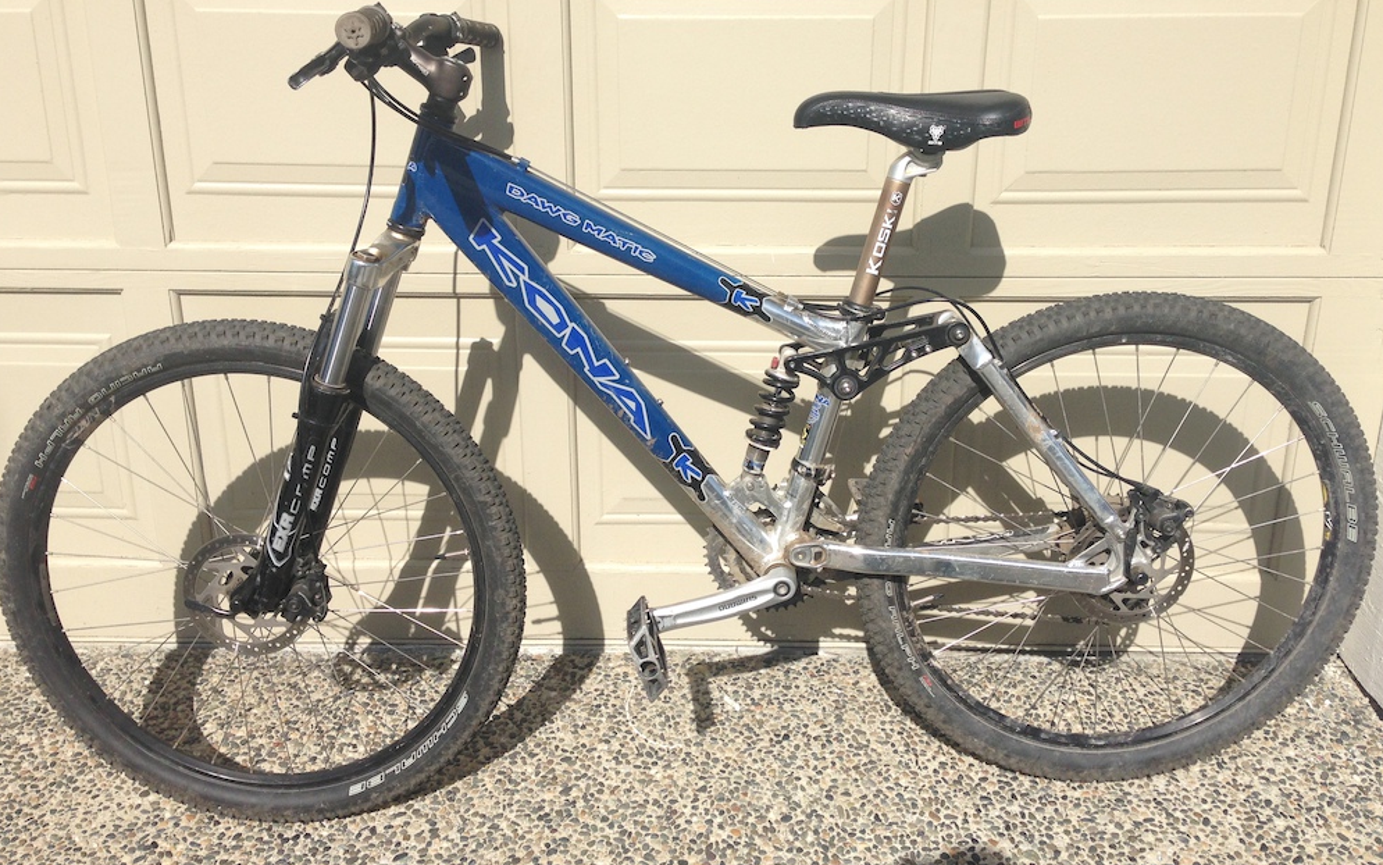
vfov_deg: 35.3
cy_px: 391
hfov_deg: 54.0
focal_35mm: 36
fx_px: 1357
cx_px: 692
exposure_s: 1/2008
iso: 50
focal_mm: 4.12
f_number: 2.4
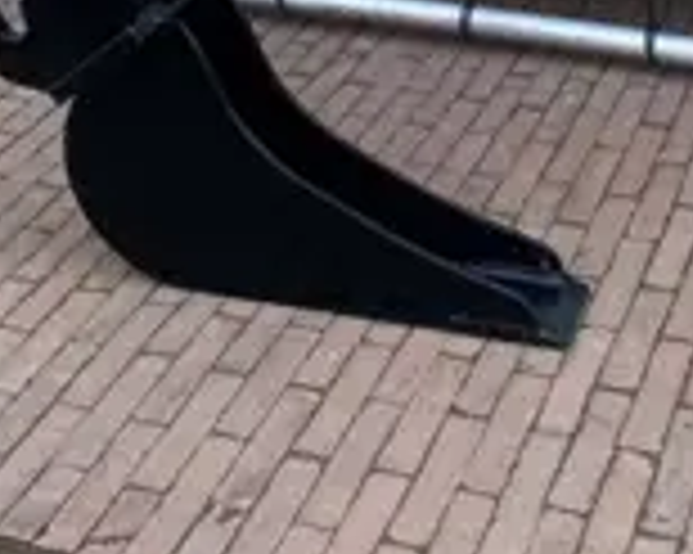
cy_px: -252
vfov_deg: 17.6
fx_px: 1619
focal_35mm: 79
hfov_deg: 23.8
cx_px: 540
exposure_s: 1/1170
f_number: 1.8
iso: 32
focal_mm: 4.25
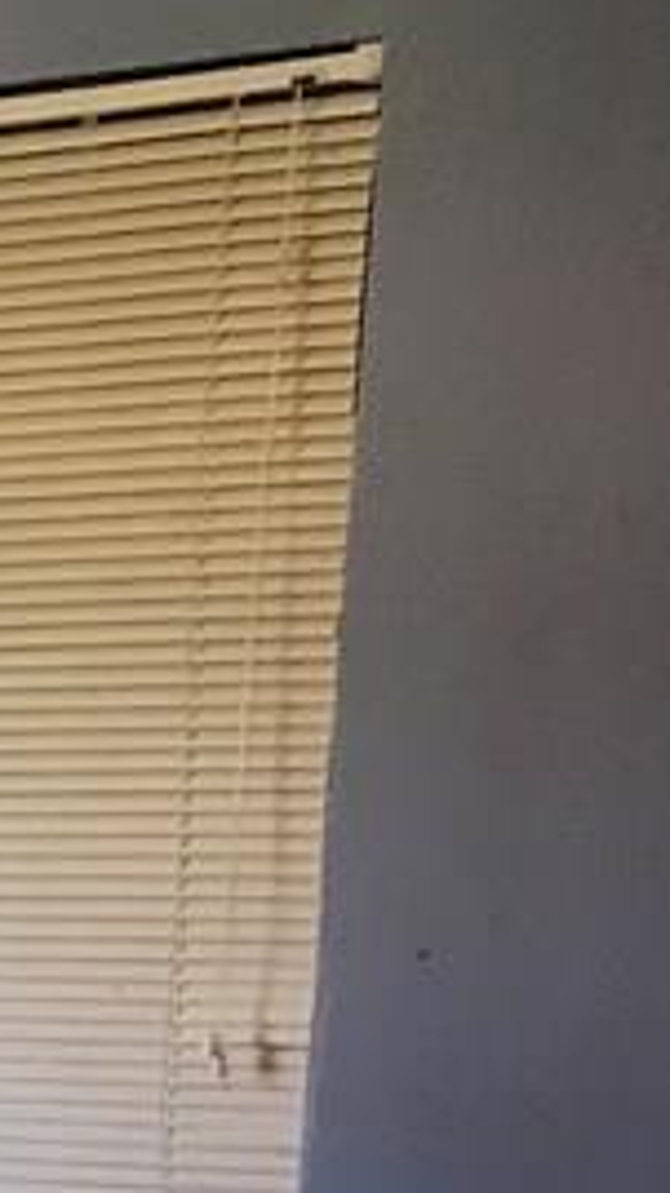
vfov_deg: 17.6
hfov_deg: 8.3
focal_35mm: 116
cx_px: -1535
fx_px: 3669
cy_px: 1410
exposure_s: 1/30
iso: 40
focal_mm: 3.99
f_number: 1.8
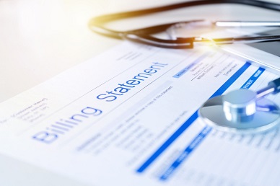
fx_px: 389
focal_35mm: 50
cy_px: 93
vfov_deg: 26.9
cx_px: 140
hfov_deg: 39.6
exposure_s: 1/80
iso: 100
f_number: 4.5
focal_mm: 50
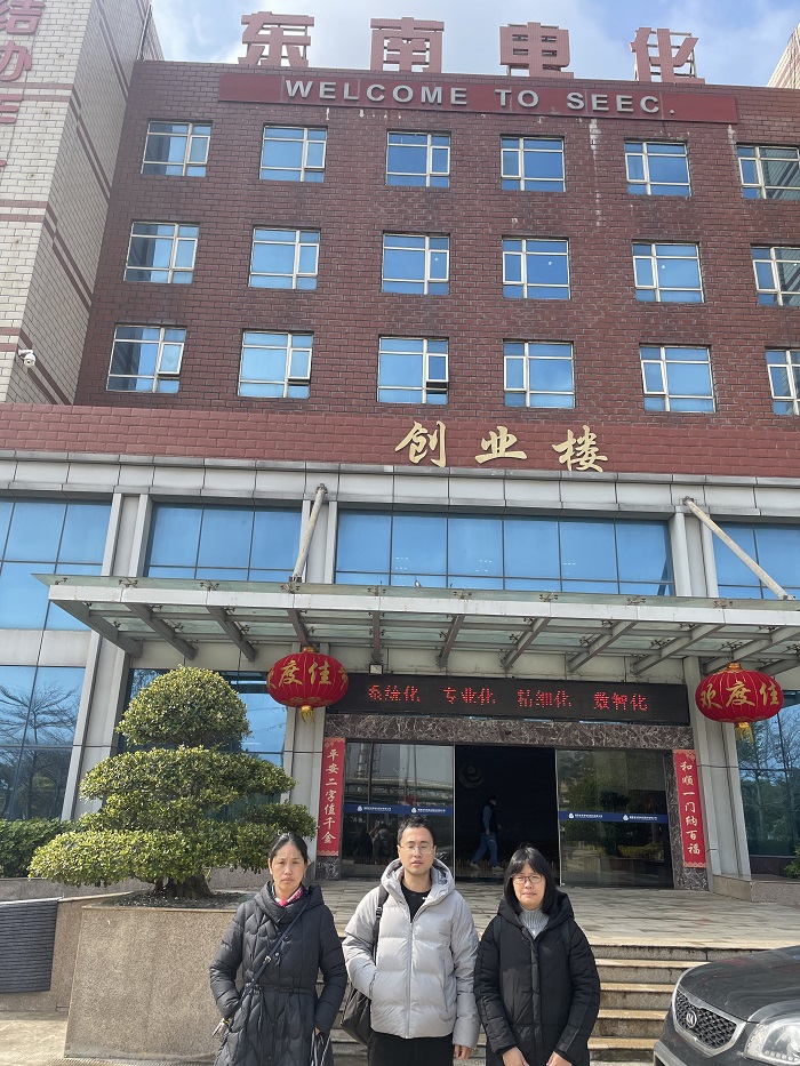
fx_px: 801
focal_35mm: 26
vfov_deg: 67.3
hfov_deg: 53.1
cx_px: 400
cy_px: 533
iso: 32
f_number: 1.6
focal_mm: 4.2
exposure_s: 1/1383
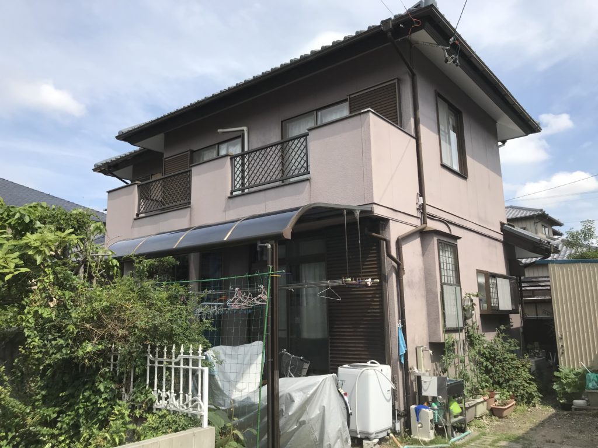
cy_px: 224
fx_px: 484
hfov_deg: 63.4
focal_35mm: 28
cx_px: 299
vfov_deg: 49.7
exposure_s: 1/2283
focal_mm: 3.99
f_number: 1.8
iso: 20
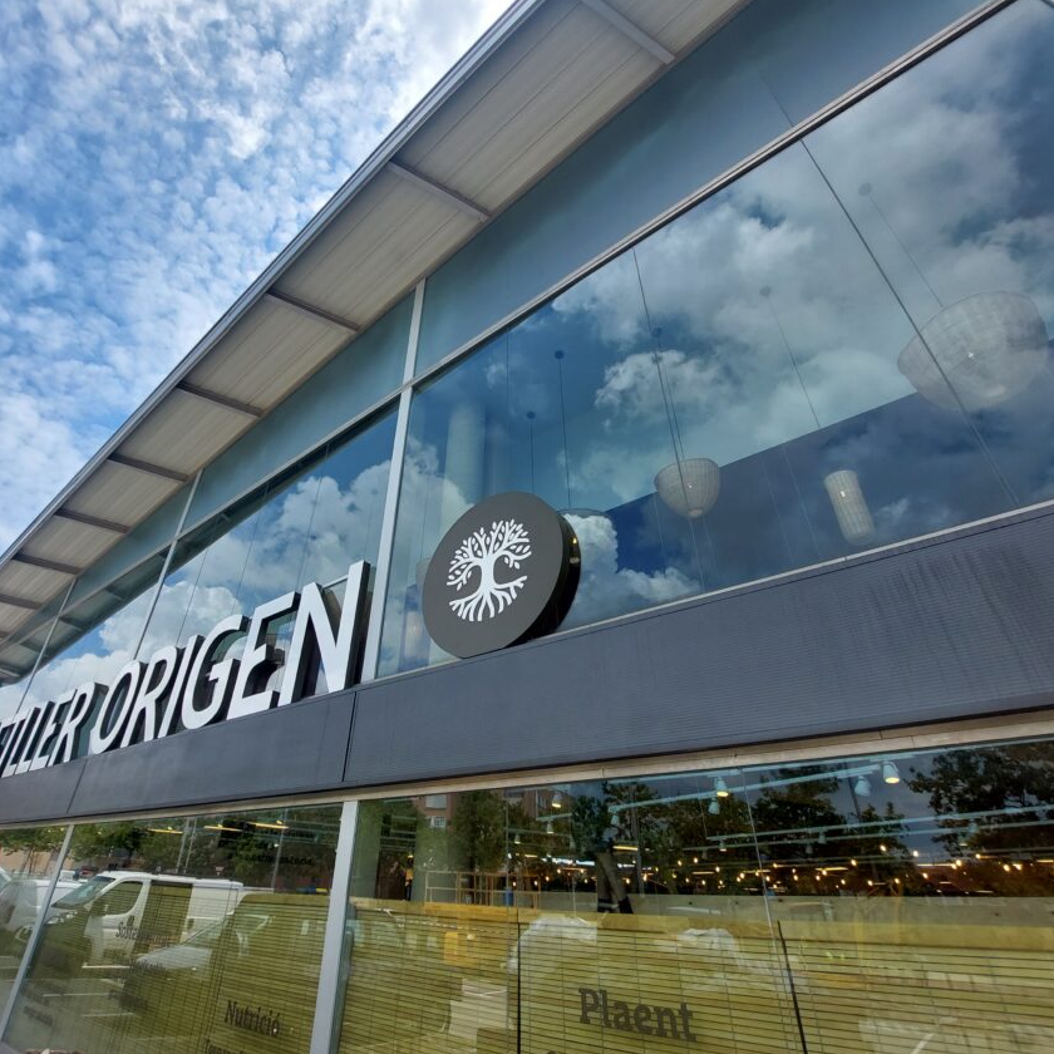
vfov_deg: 87.4
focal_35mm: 16
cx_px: 448
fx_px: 551
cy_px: 523
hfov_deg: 86.8
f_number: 2.2
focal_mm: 1.74
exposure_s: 1/1078
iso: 50
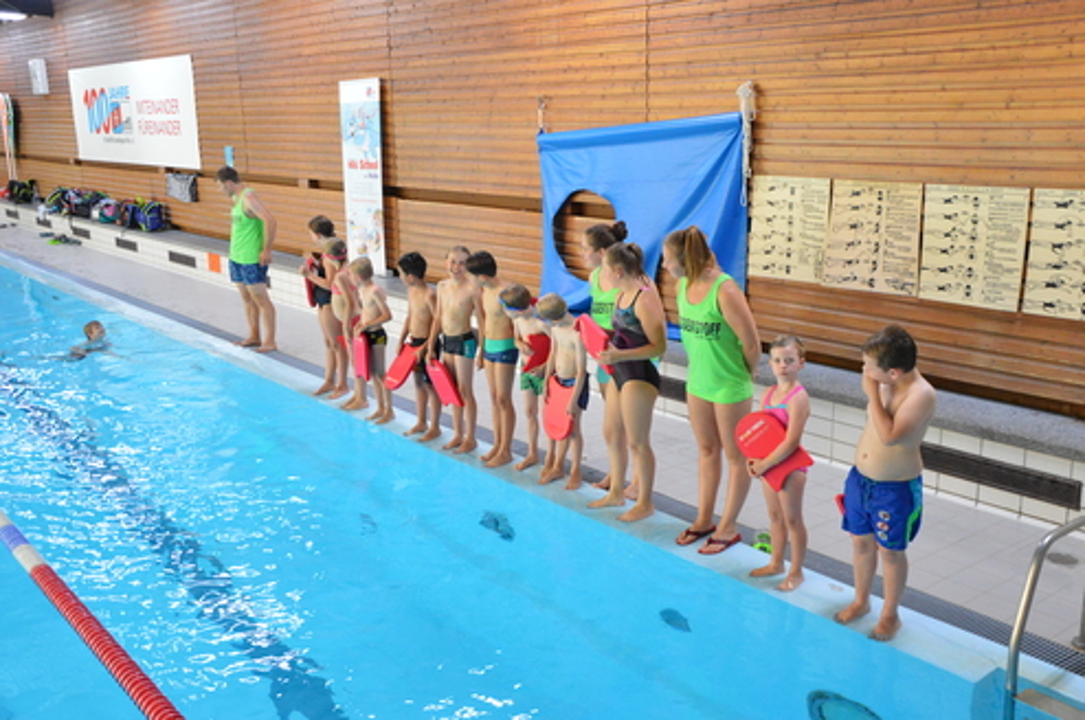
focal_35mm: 36
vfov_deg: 36.8
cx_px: 542
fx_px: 1084
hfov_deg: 53.2
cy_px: 360
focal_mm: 24
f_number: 3.8
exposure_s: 1/200
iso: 3200
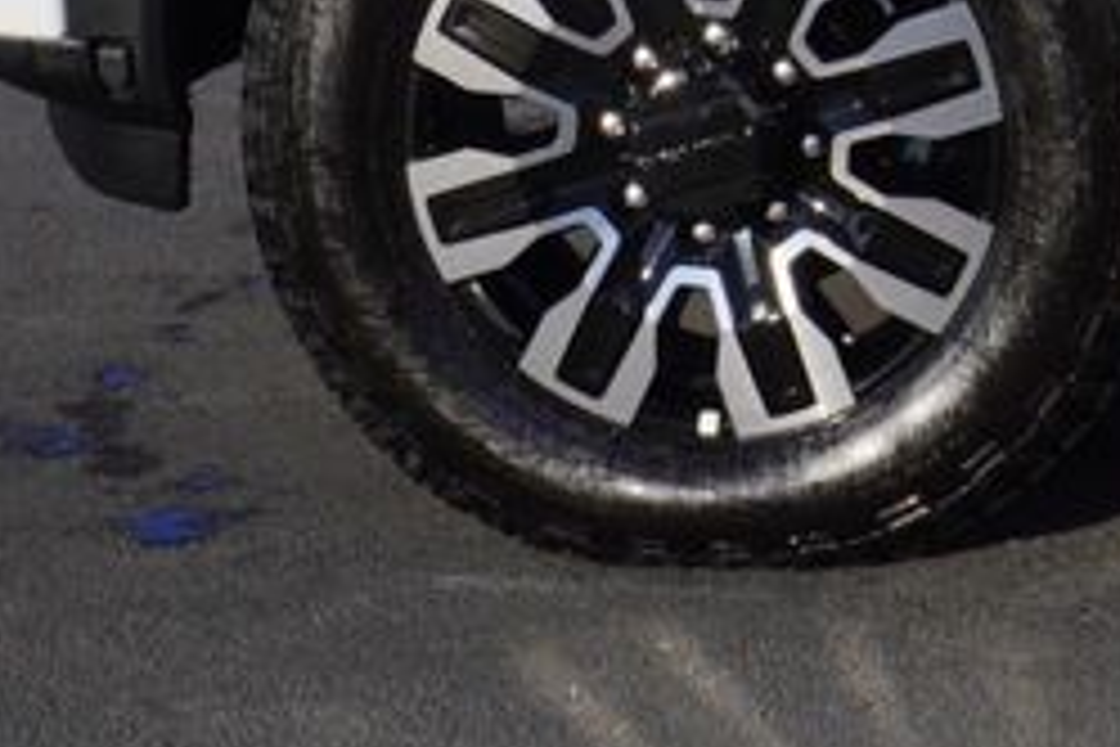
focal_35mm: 185
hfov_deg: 10.5
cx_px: 1975
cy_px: -558
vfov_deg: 7.2
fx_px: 5755
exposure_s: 1/160
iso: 100
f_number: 11
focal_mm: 30
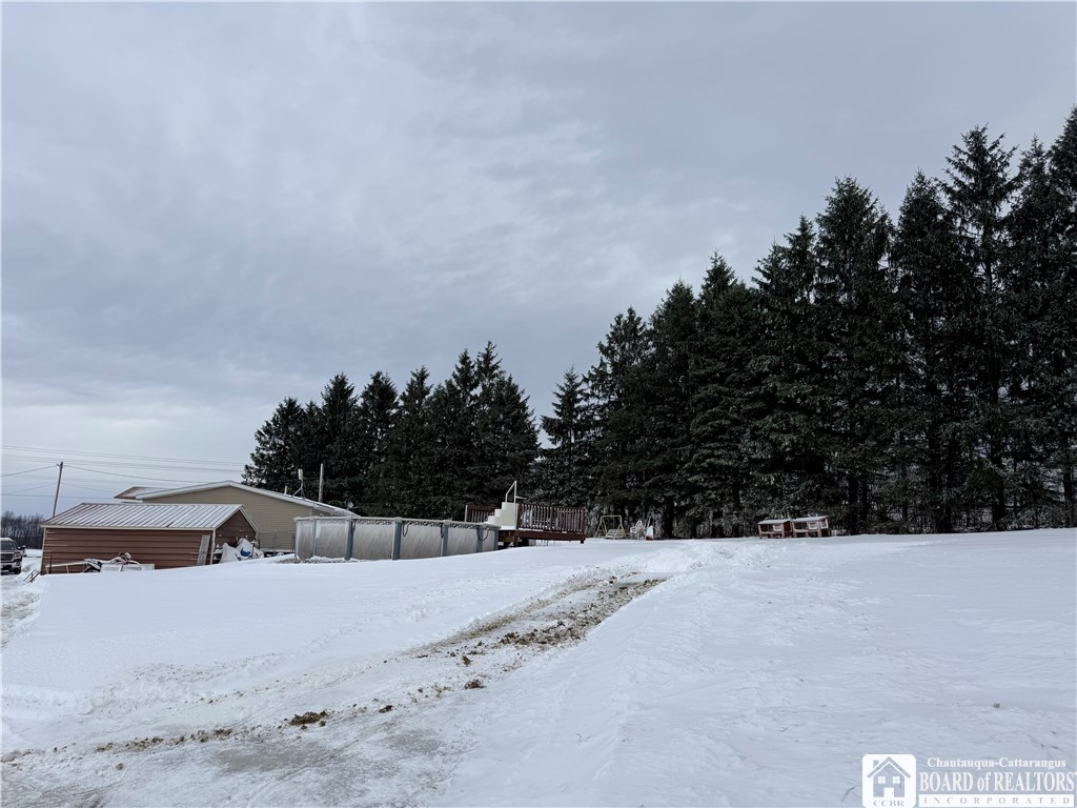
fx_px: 747
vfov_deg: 56.8
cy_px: 404
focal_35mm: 24
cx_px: 538
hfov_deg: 71.6
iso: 80
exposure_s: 1/4405
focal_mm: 6.76
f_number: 1.78
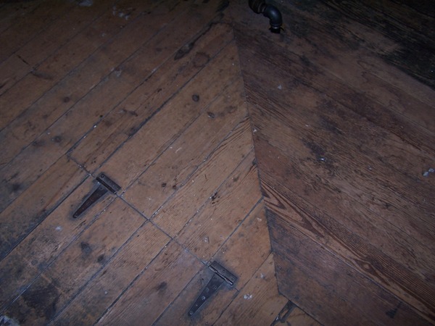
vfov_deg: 37.7
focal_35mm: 38
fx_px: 478
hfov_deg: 49.0
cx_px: 218
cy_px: 163
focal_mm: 6.3
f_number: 2.8
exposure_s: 1/60
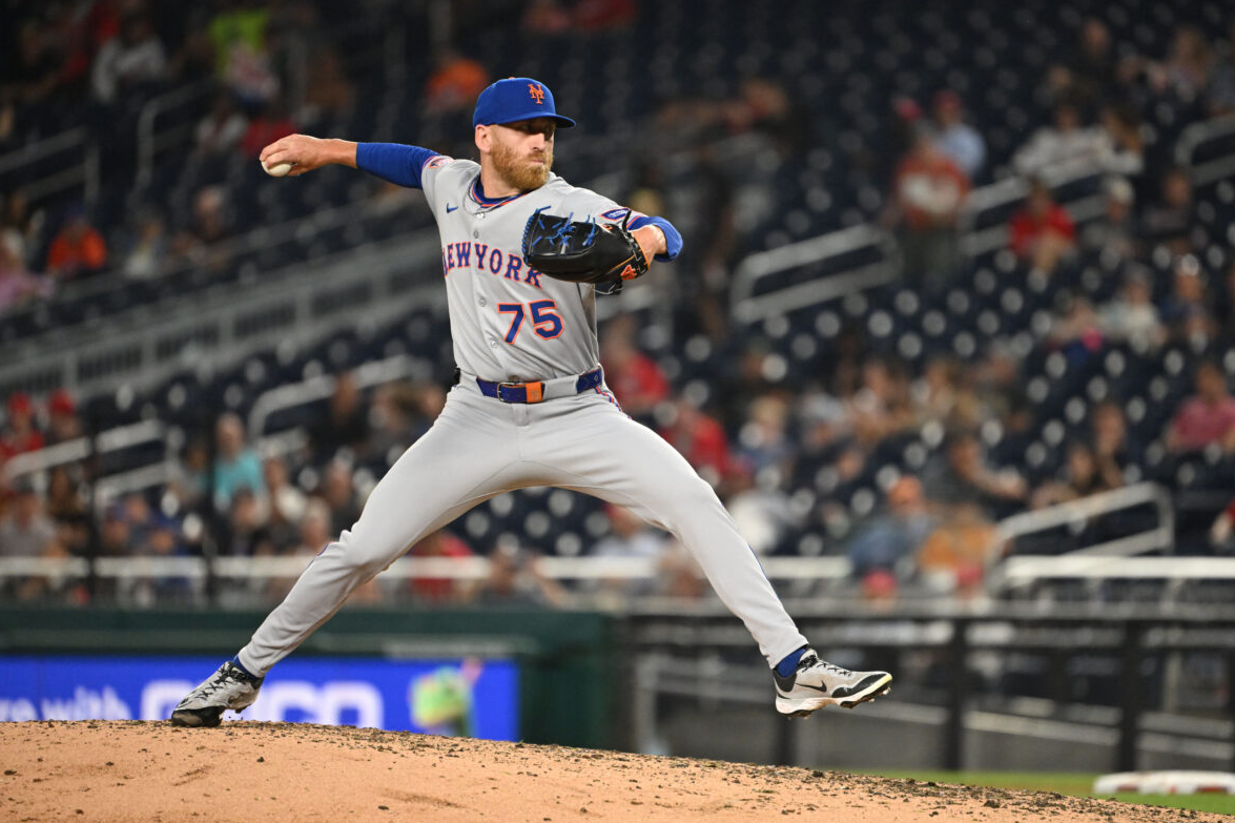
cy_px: 400
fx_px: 13136
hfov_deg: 5.4
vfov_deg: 3.6
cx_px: 652
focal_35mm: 383
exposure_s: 1/2000
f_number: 4
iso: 5000
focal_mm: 360
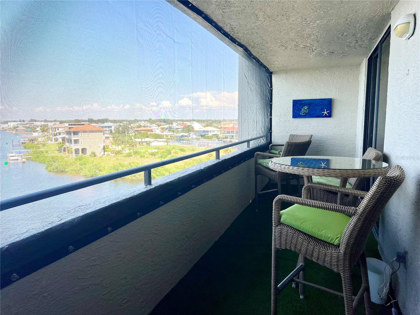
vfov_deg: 53.1
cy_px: 158
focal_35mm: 26
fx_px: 315
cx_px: 210
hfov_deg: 67.3
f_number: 1.5
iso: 50
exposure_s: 1/687
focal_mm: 5.7
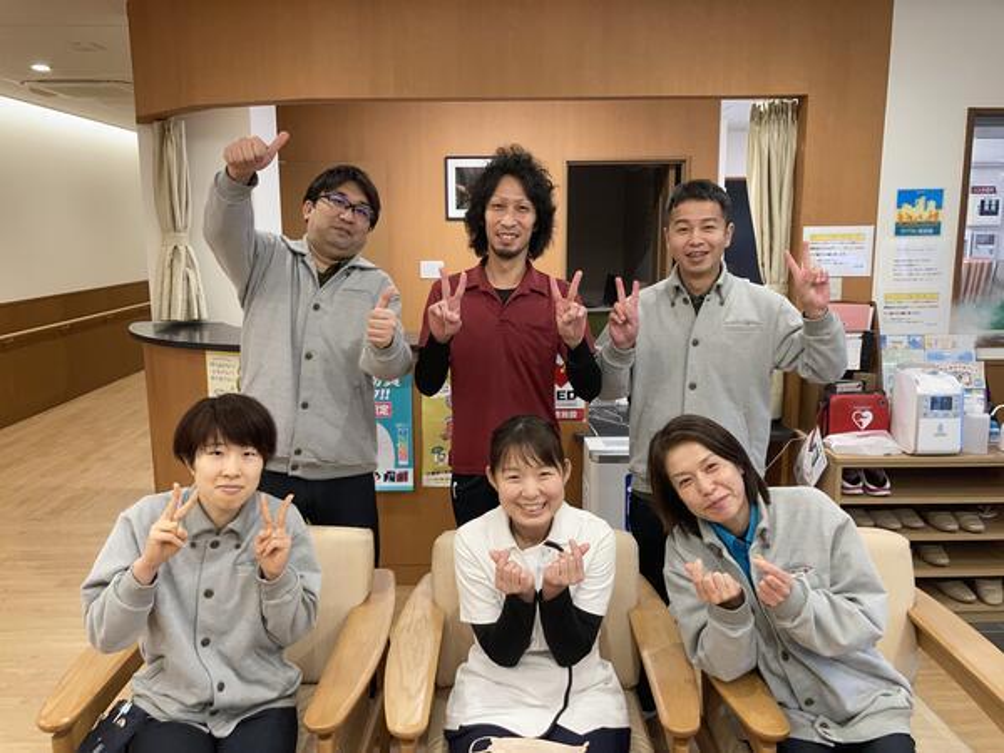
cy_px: 376
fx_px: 812
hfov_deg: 63.4
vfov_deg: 49.7
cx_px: 502
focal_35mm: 28
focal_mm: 3.99
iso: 160
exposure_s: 1/60
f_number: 1.8
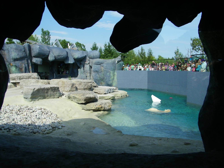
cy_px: 84
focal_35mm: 38
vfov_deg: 37.7
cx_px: 112
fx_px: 246
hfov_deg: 49.0
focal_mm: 6.7
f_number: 7.4
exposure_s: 1/160
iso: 80
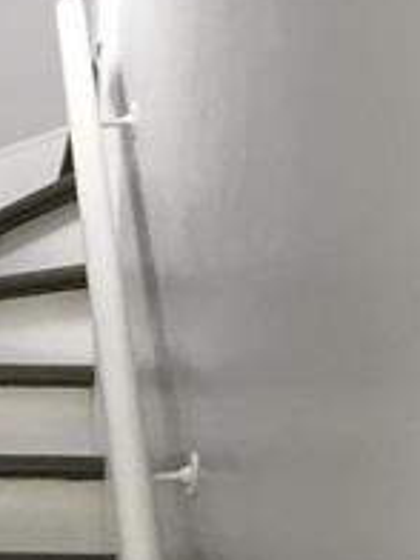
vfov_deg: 13.3
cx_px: -234
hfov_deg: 10.1
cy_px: 783
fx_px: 2297
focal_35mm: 142
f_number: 2.2
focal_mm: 4.15
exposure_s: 1/30
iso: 25
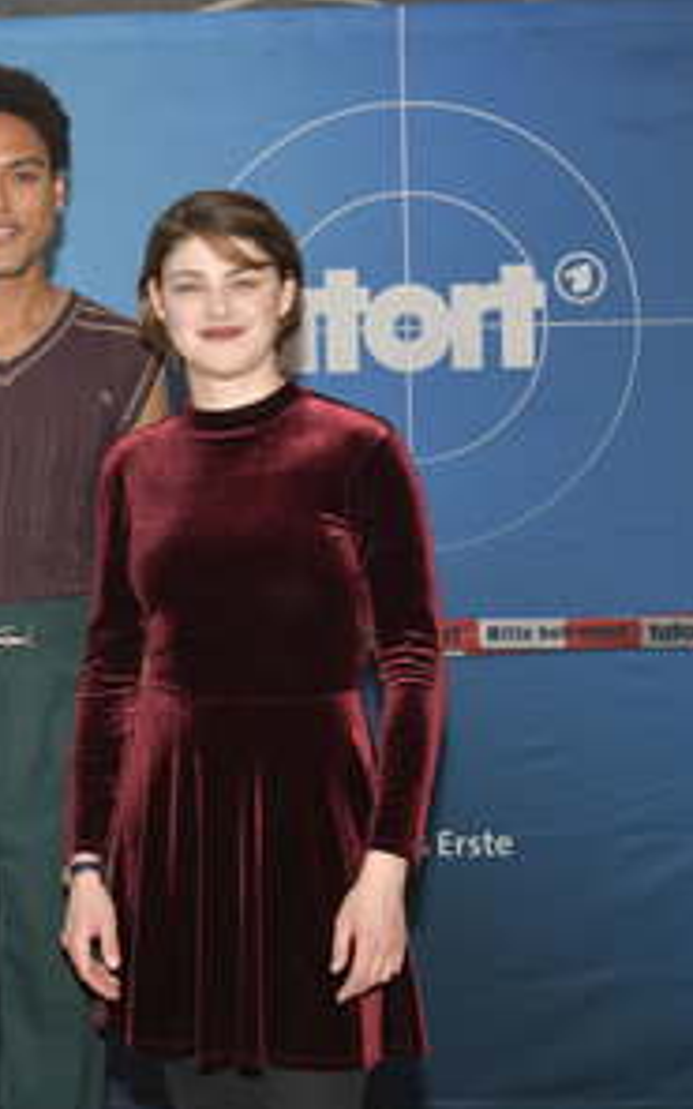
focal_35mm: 62
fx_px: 1874
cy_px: 558
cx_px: -39
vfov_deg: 33.0
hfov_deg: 20.1
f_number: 5.6
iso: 640
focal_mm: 40
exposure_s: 1/200
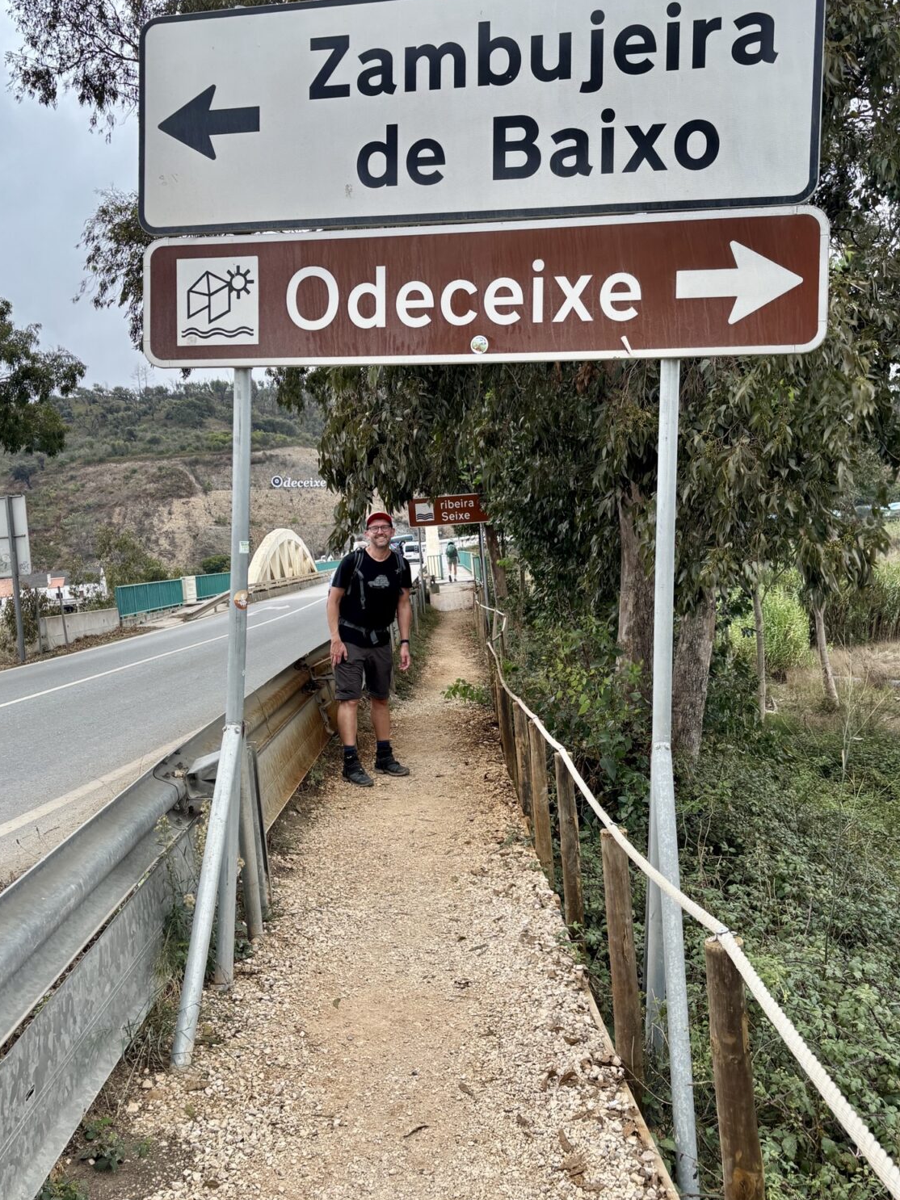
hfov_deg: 49.7
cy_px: 561
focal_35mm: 28
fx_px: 971
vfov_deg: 63.4
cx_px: 480
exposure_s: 1/1263
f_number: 1.6
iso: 50
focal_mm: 5.96
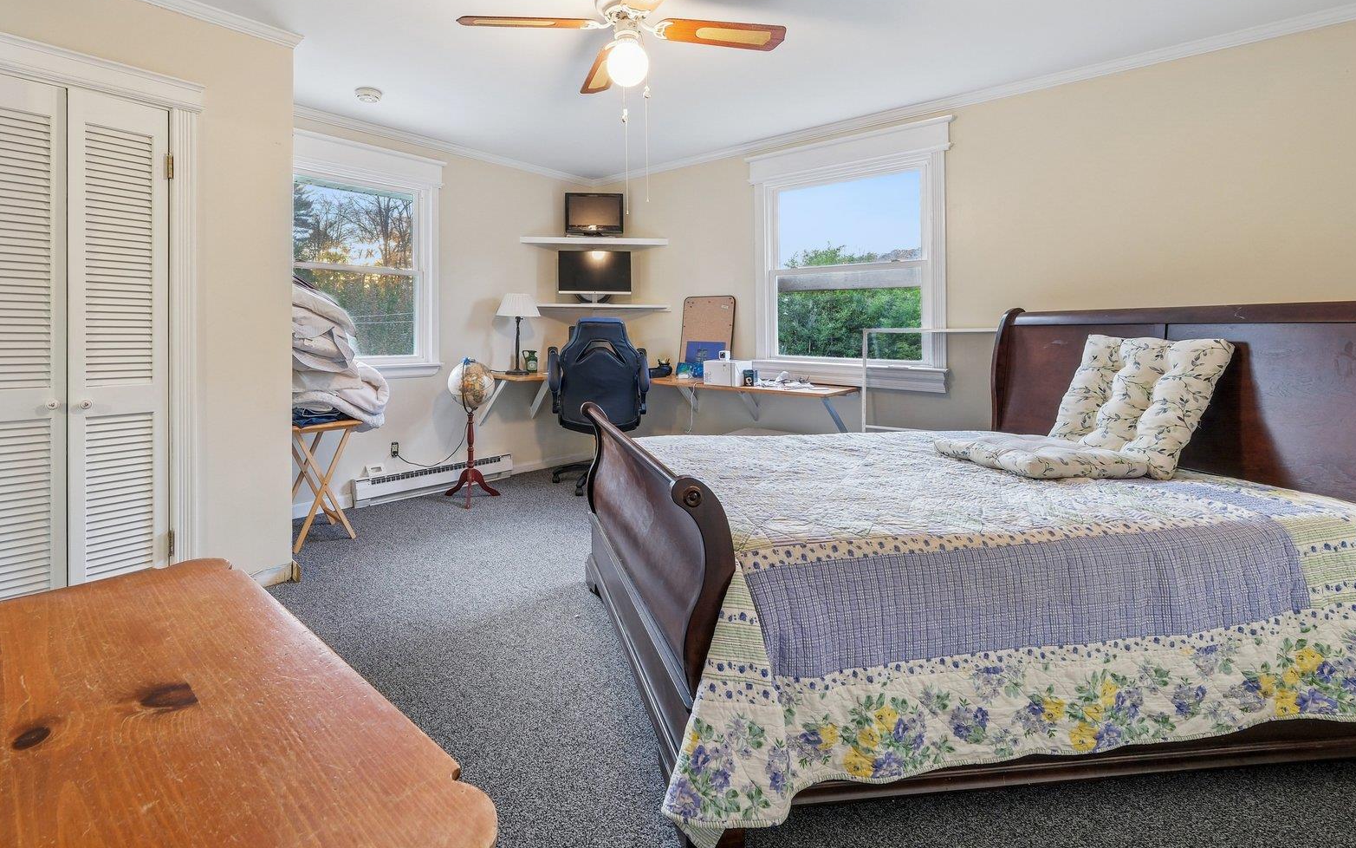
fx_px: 591
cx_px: 575
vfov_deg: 70.6
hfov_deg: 97.1
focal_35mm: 16
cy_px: 344
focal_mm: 8
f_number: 8
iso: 400
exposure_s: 1/5
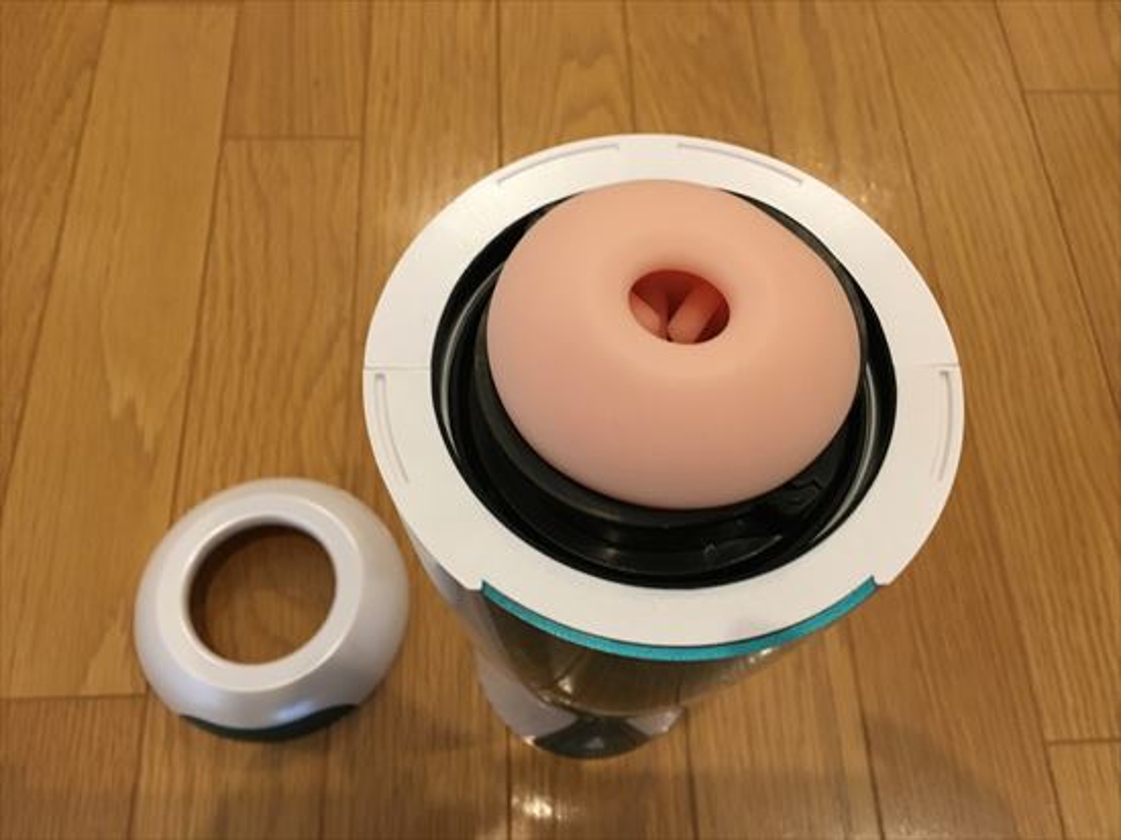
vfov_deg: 48.2
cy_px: 420
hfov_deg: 61.7
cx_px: 560
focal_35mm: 29
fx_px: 939
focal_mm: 4.15
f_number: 2.2
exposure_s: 1/30
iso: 125
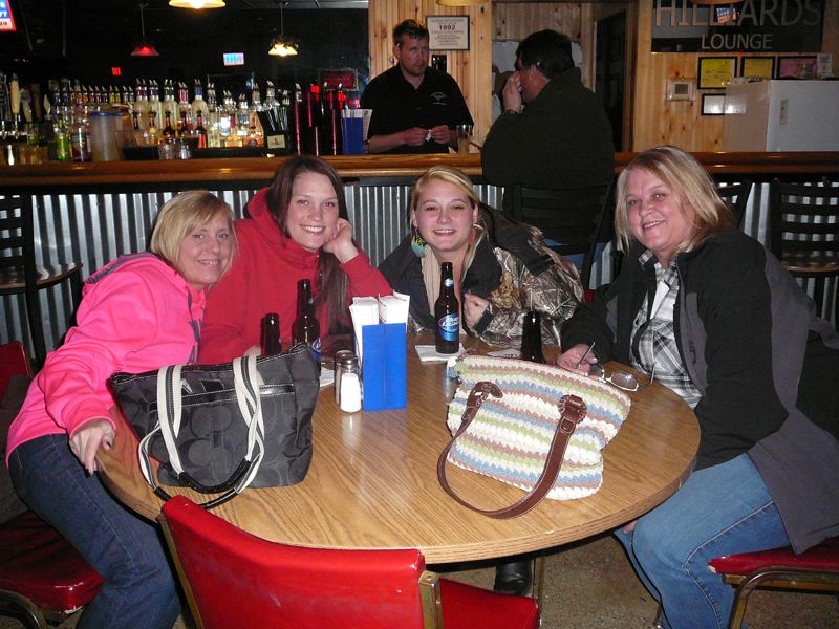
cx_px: 420
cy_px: 314
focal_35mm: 35
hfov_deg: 52.6
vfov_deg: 40.7
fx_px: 848
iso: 320
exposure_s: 1/30
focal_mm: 5.2
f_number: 2.8
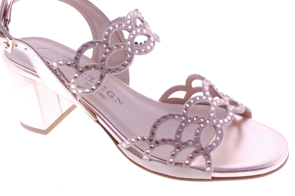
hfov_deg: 31.1
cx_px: 123
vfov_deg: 21.0
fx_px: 529
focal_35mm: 65
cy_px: 78
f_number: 13
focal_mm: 35
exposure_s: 1/30
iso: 800
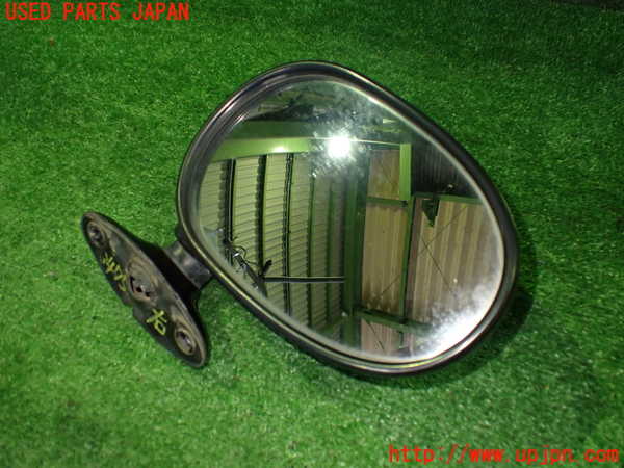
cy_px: 234
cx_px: 312
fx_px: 541
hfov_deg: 60.0
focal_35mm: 30
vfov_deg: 46.8
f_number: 2.3
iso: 800
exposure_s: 1/60
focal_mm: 5.4
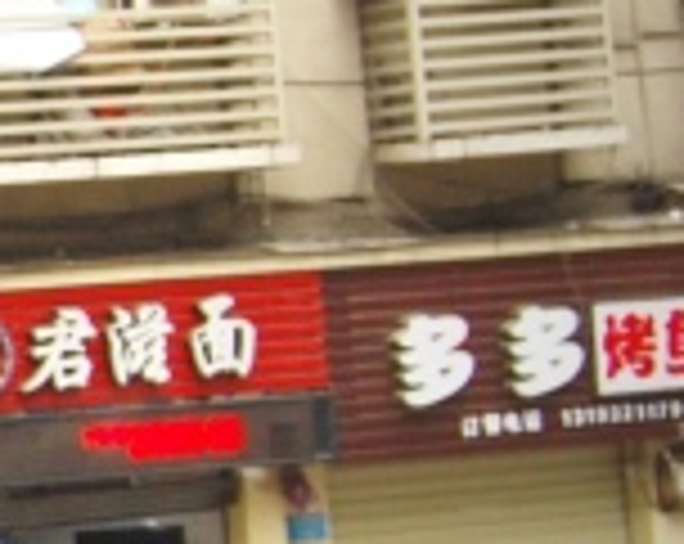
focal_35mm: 257
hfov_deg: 6.7
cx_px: -1480
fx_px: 5187
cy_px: 486
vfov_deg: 6.0
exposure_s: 1/80
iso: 200
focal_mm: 23
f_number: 5.6
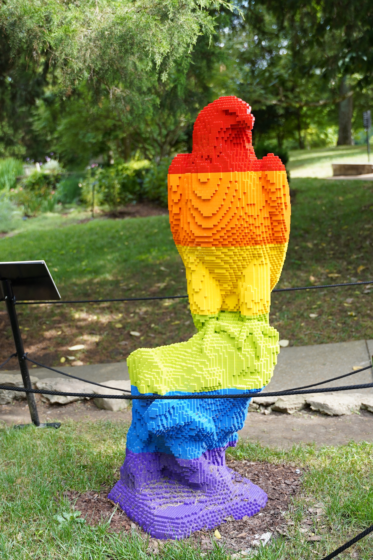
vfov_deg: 44.5
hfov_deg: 30.5
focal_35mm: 44
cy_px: 280
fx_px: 684
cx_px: 186
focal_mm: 29.8
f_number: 2.8
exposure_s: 1/200
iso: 100
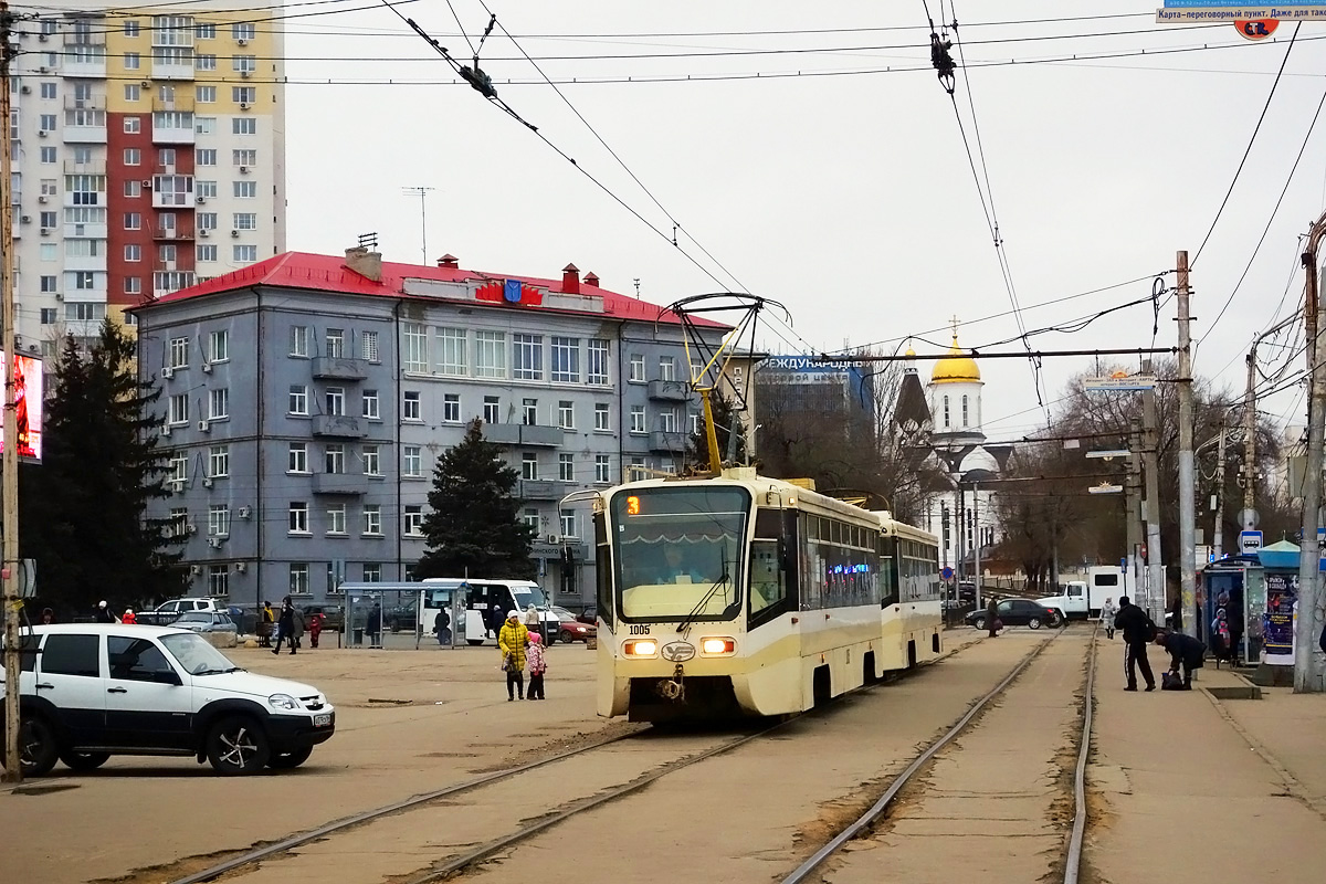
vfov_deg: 20.3
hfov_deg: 30.1
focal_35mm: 67
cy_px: 442
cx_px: 663
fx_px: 2468
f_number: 4
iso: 800
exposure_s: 1/500
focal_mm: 25.02
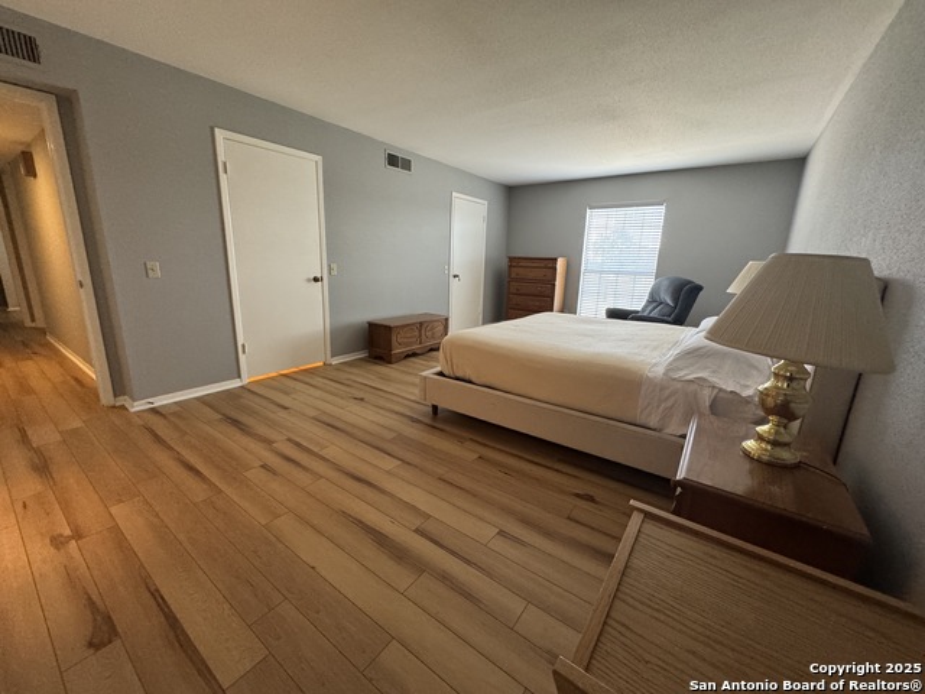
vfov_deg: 85.7
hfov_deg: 102.1
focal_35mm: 14
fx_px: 374
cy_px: 347
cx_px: 462
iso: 500
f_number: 2.2
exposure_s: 1/60
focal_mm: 2.22
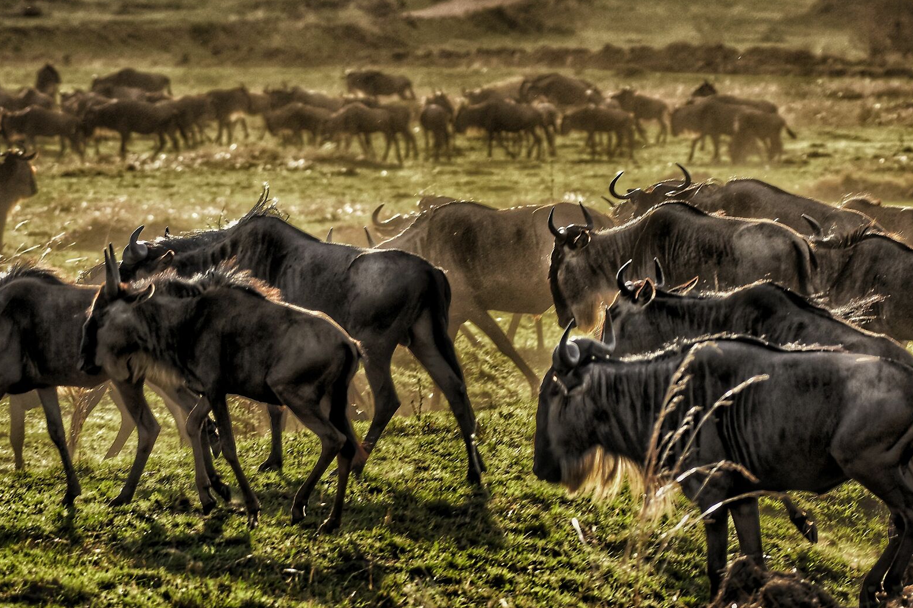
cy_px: 375
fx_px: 12247
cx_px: 641
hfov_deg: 4.3
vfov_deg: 2.8
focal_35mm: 483
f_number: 5.6
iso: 400
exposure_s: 1/640
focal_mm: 210
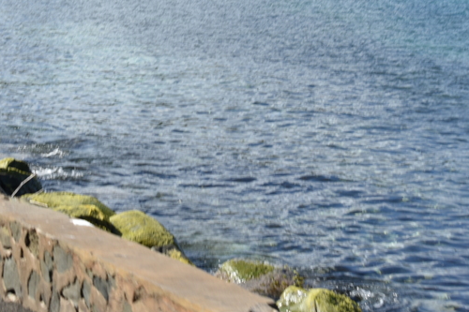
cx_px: 232
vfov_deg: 11.1
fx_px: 1602
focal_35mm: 123
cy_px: 39
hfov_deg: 16.7
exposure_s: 1/320
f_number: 9
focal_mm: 48
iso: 100
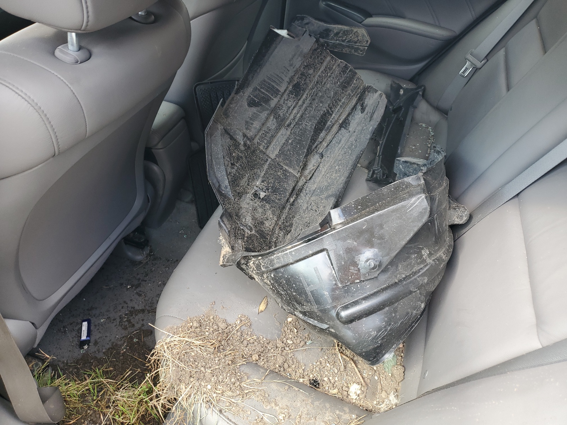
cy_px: 212
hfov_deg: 67.3
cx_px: 284
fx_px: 426
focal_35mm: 26
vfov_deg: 53.1
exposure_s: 1/120
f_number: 1.5
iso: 50
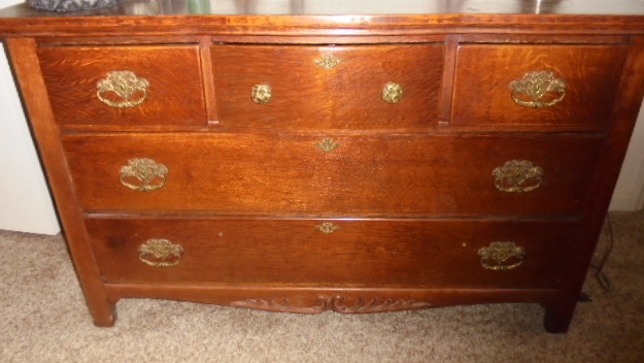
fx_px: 495
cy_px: 191
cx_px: 327
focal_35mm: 29
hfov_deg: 66.0
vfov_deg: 40.2
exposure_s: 1/30
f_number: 3.5
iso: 400
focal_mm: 4.6
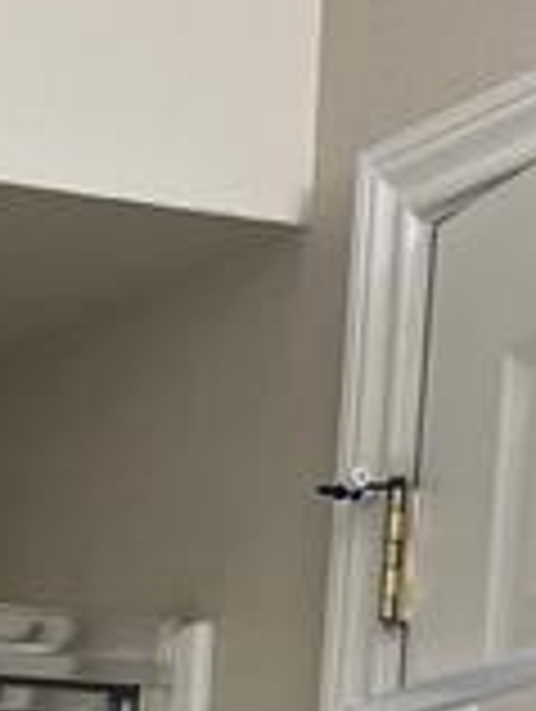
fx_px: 2594
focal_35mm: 126
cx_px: -568
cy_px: 1440
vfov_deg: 13.3
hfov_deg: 10.7
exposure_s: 1/60
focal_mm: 4.2
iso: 80
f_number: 1.6
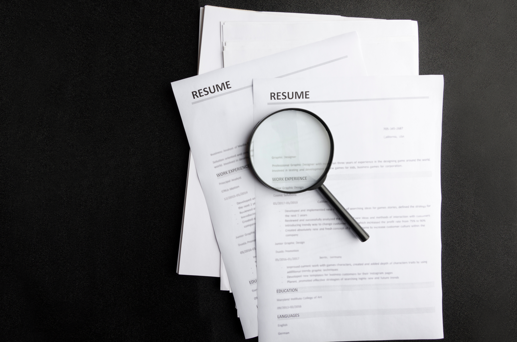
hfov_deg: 67.5
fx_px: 387
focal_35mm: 27
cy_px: 171
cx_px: 258
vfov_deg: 47.7
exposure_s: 1/125
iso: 200
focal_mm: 18
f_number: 8
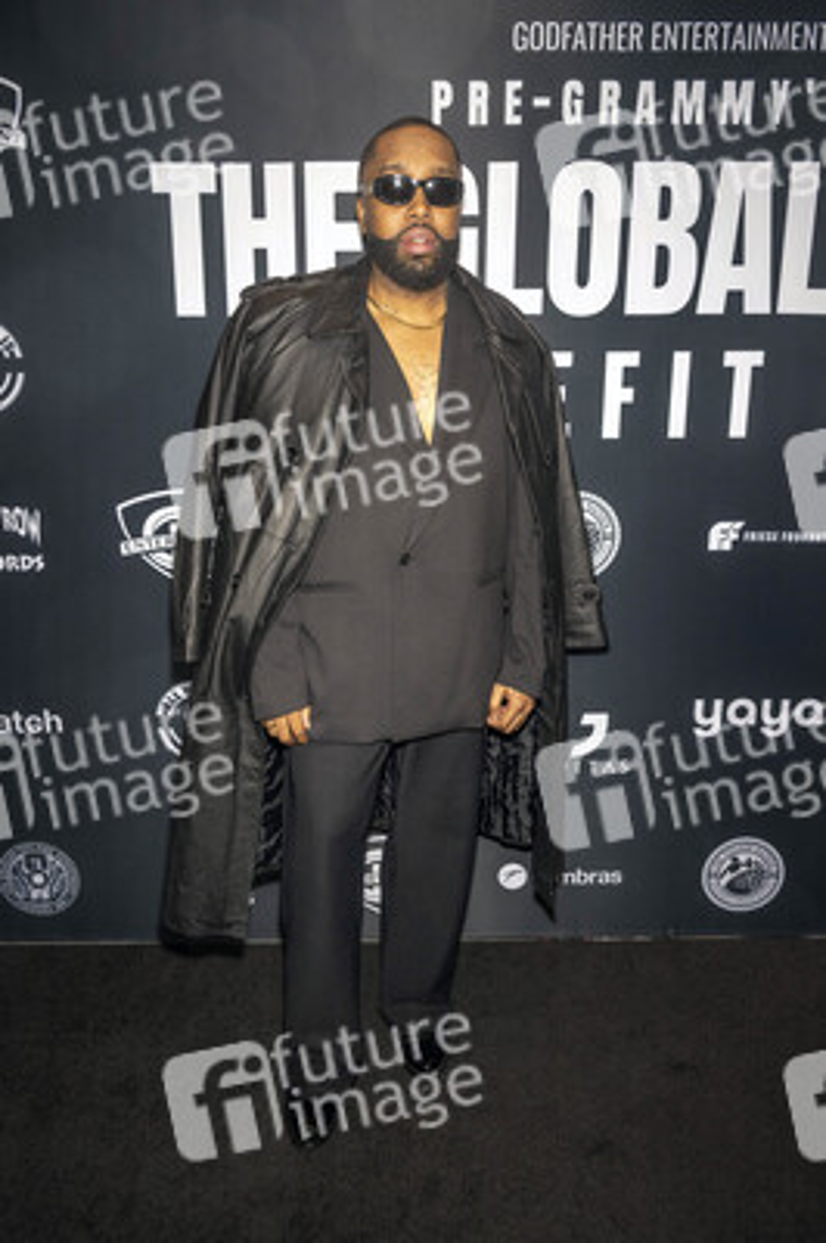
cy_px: 622
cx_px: 413
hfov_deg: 53.1
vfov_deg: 73.8
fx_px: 827
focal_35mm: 24
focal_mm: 24
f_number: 5.6
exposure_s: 1/200
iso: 800
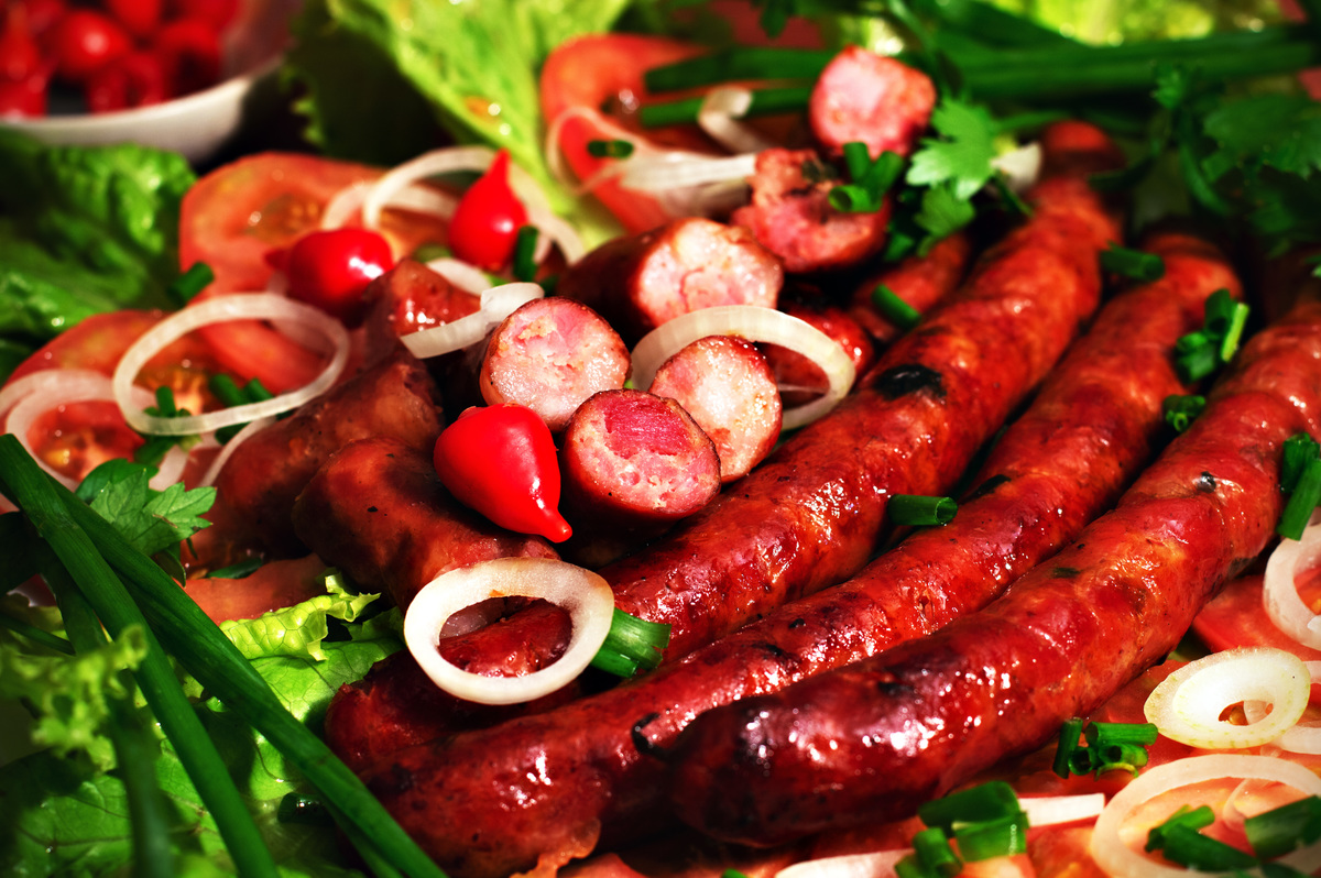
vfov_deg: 18.2
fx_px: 2750
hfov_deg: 27.0
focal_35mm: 75
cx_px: 660
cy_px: 439
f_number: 5.6
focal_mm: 50
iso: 200
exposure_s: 1/5
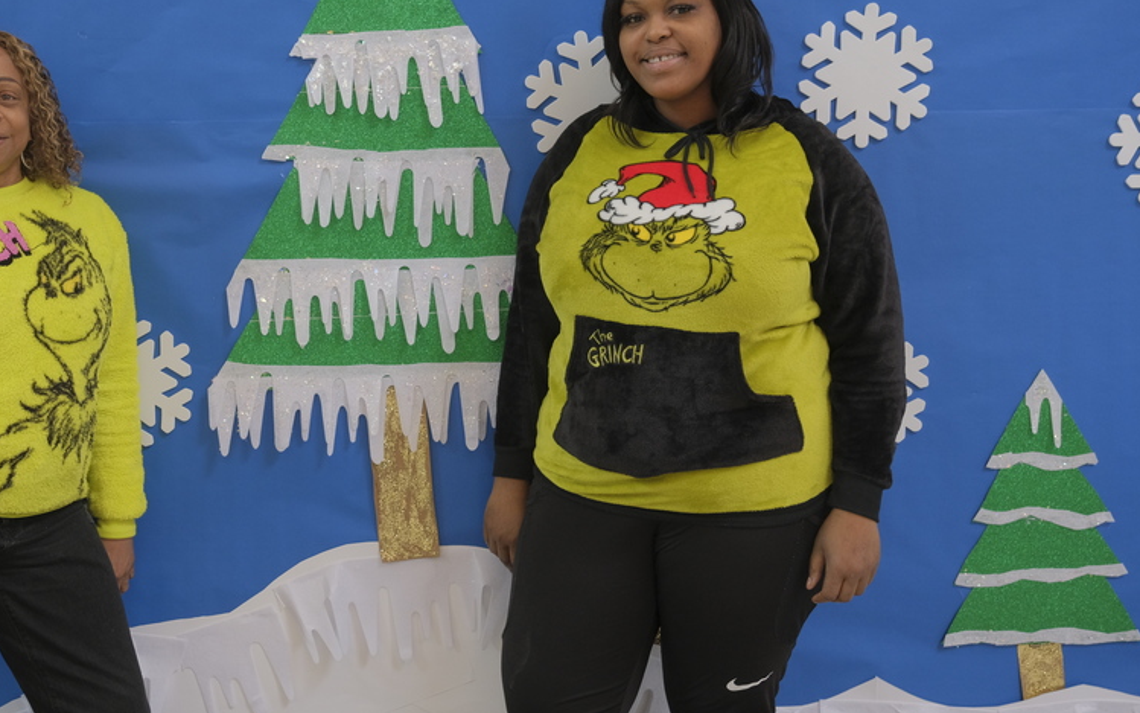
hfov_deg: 43.1
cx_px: 417
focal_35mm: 46
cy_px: 305
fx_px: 1429
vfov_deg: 28.0
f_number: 4
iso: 800
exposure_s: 1/30
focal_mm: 22.3
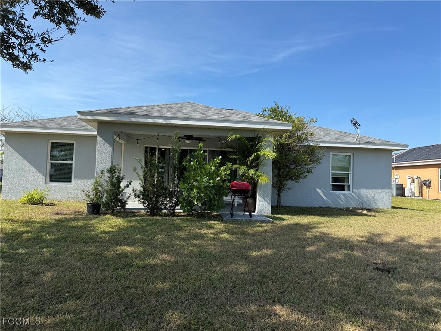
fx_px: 306
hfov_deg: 71.6
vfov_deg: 56.8
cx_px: 220
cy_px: 166
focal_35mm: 24
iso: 80
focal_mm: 6.76
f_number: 1.78
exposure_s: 1/3279
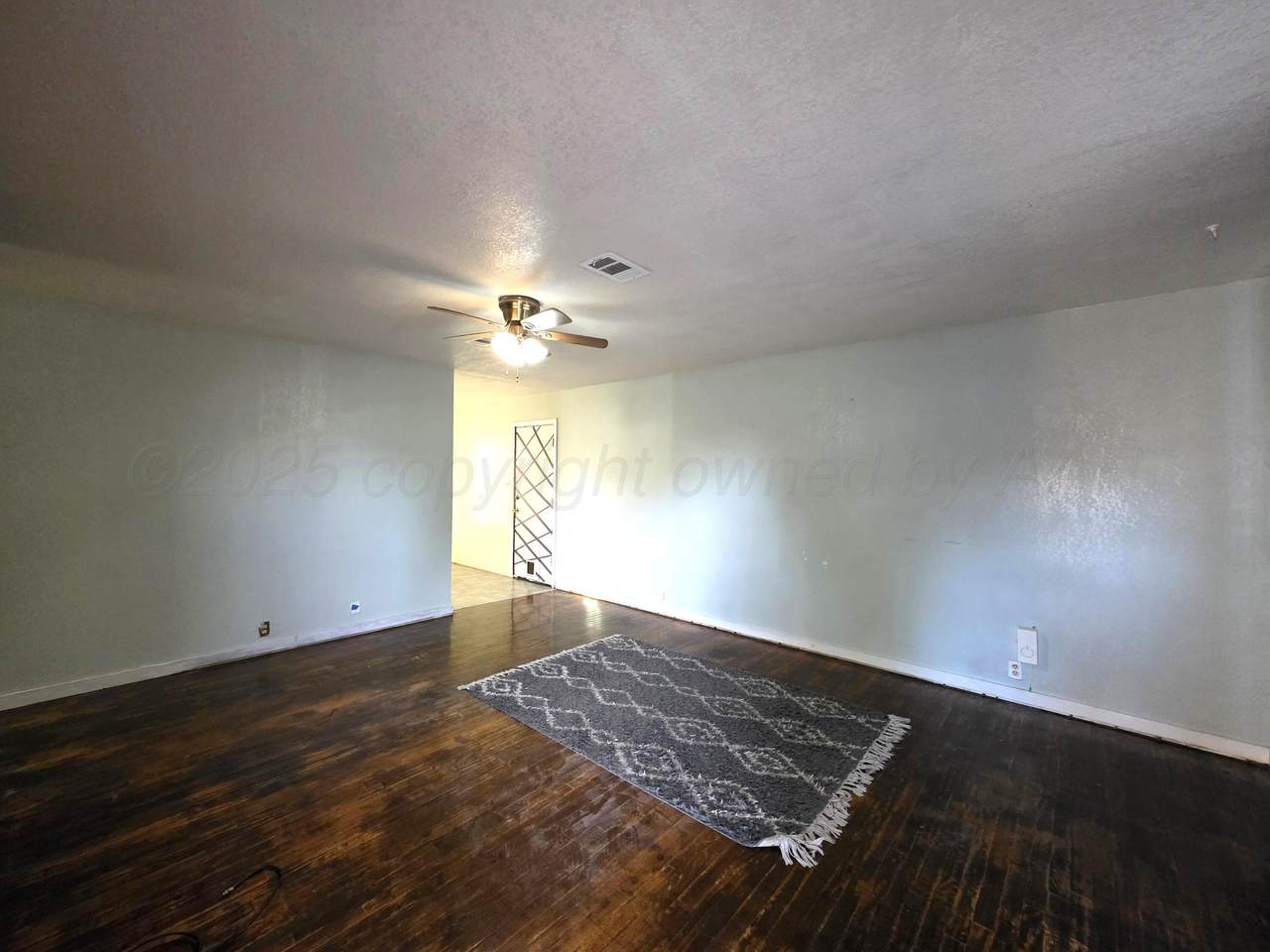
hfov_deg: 106.2
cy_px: 476
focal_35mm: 13
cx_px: 635
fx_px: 477
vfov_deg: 89.9
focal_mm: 2.2
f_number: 1.9
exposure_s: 1/60
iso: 800
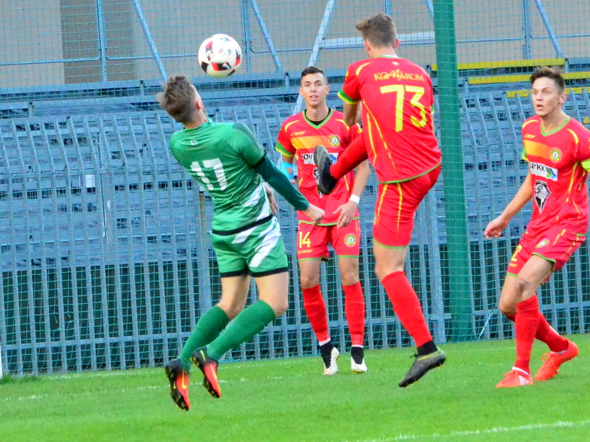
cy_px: 203
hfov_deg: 7.8
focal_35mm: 253
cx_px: 267
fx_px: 4305
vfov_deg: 5.9
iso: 6400
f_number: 7.1
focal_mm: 135
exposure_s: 1/1000
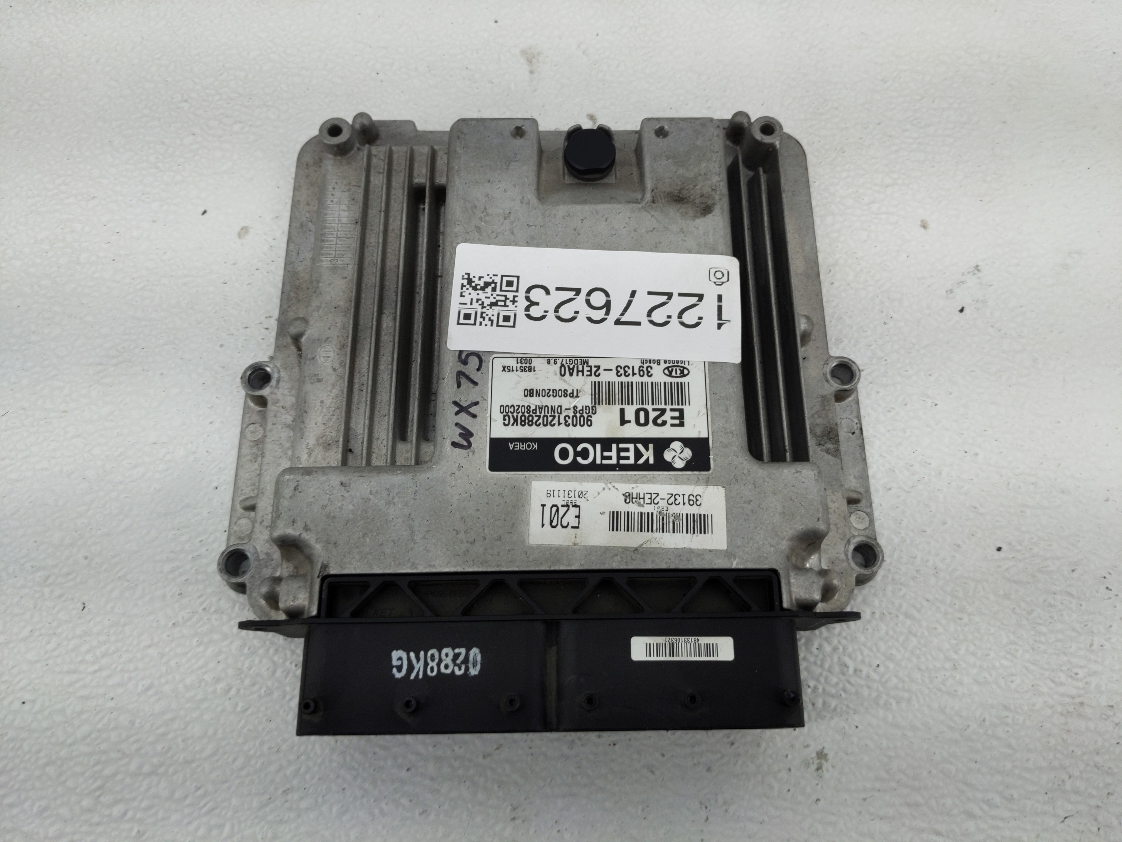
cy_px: 421
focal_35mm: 25
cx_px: 561
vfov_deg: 54.9
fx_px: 810
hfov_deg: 69.4
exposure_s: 1/146
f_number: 1.73
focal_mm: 4.38
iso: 55
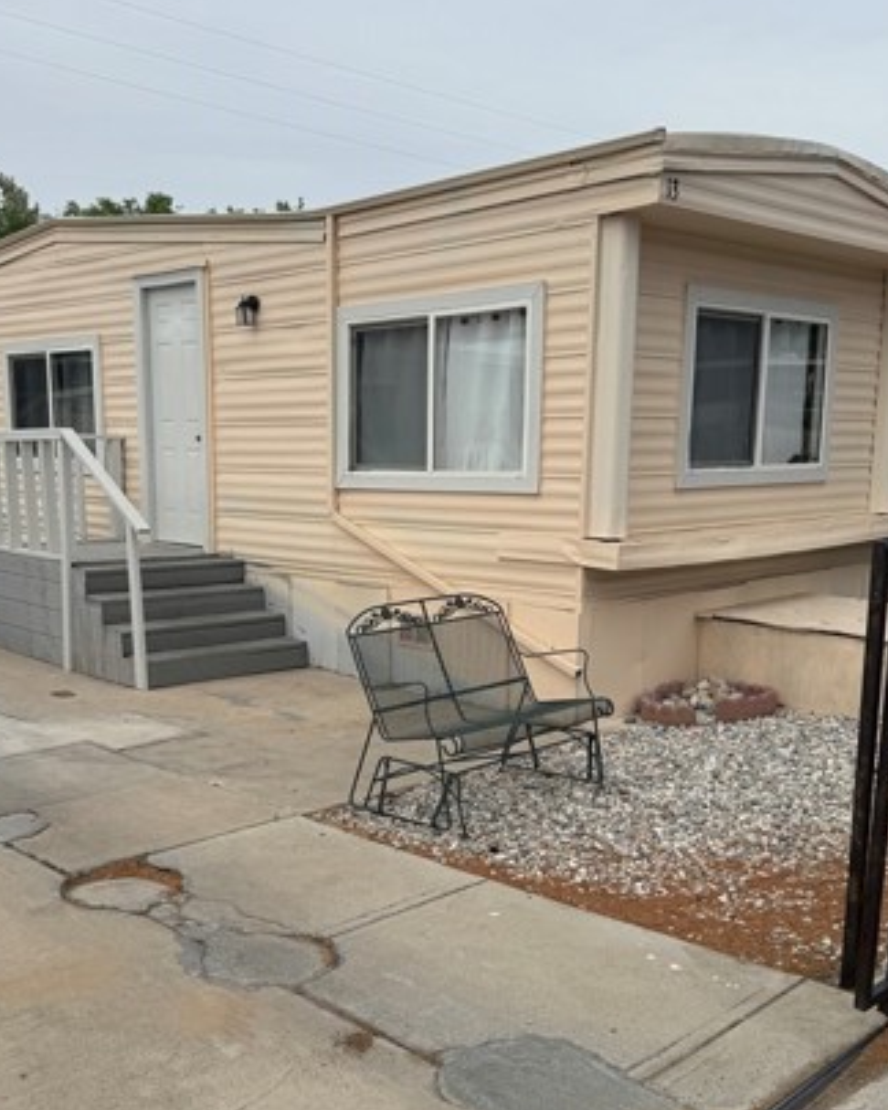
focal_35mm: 37
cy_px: 658
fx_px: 1216
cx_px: 400
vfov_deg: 48.8
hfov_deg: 40.1
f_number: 1.78
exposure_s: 1/2604
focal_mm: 6.76
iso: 80
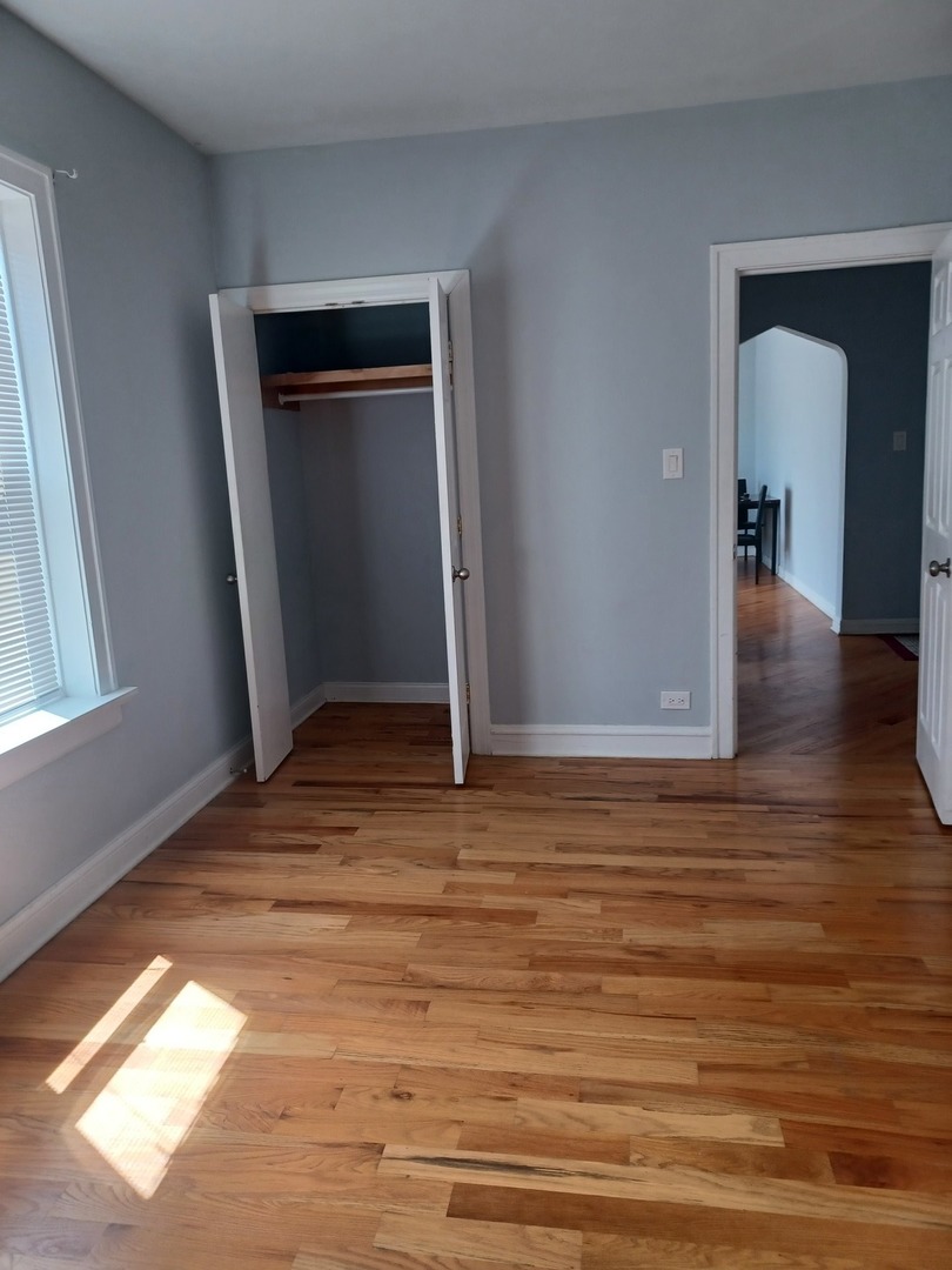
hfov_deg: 54.9
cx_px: 476
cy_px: 635
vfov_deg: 69.4
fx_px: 917
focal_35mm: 25
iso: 100
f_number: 1.8
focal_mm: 4.6
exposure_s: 1/60
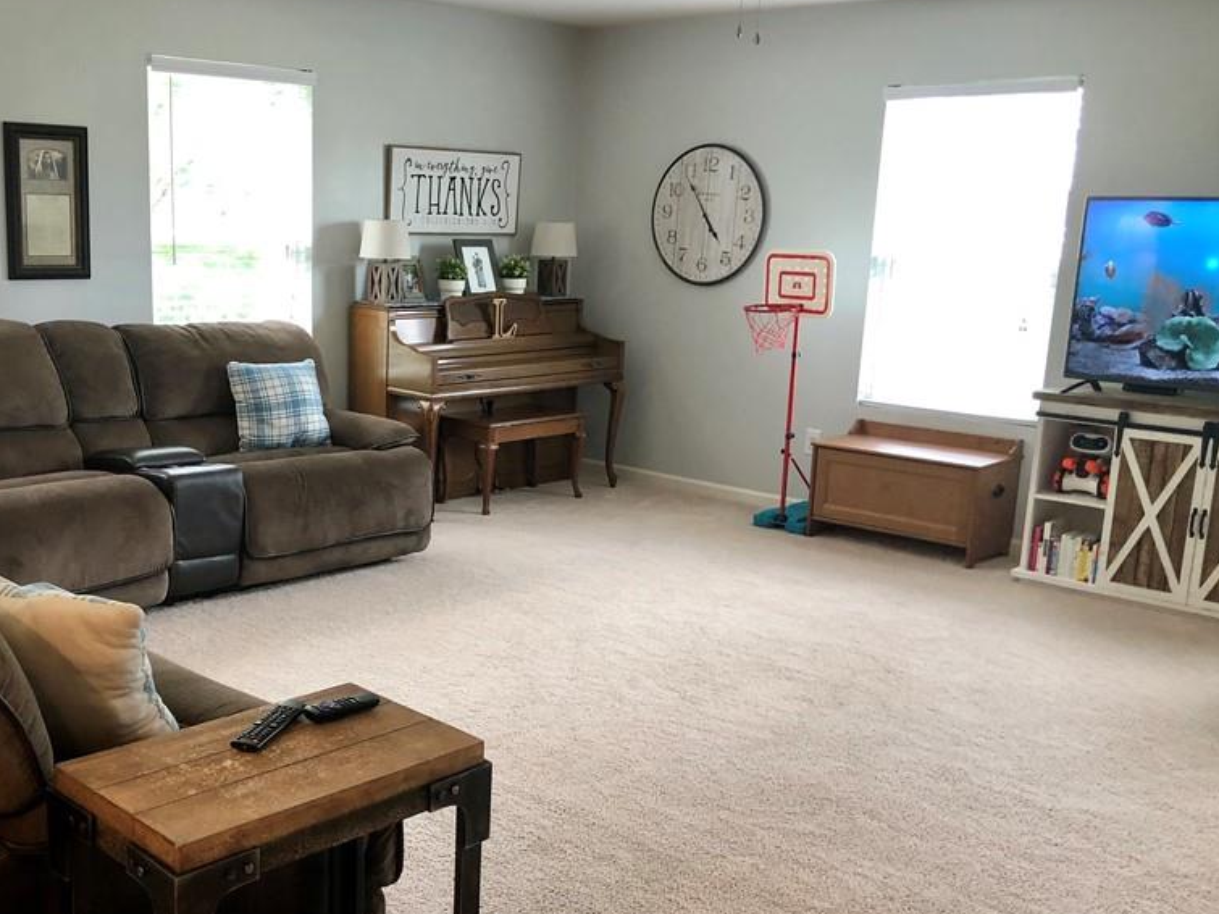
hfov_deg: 48.5
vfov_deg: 37.6
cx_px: 449
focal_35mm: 38
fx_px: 1338
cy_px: 551
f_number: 1.8
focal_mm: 3.99
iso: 40
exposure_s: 1/15
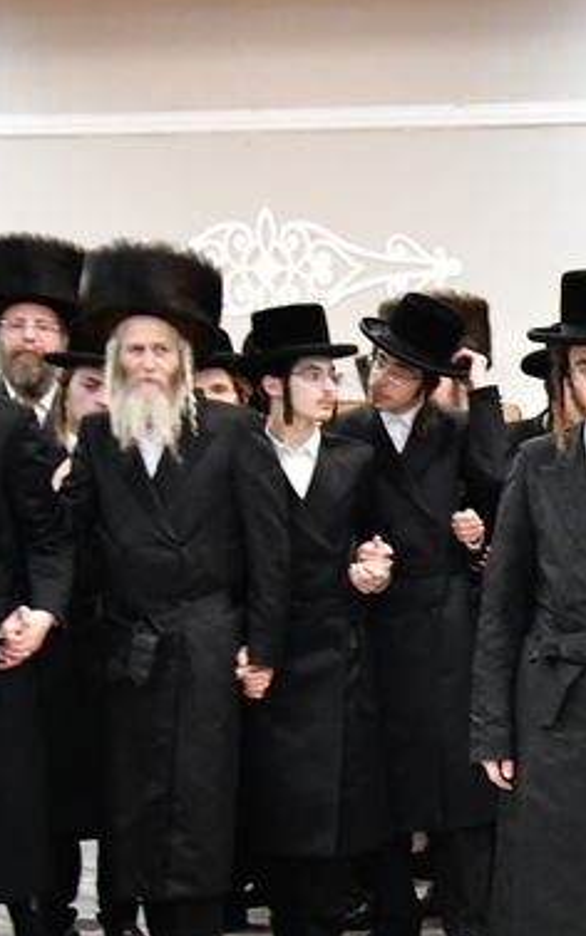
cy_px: 793
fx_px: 3088
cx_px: 1294
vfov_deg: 17.1
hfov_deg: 9.8
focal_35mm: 121
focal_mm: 32
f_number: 5.6
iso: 2500
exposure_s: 1/100
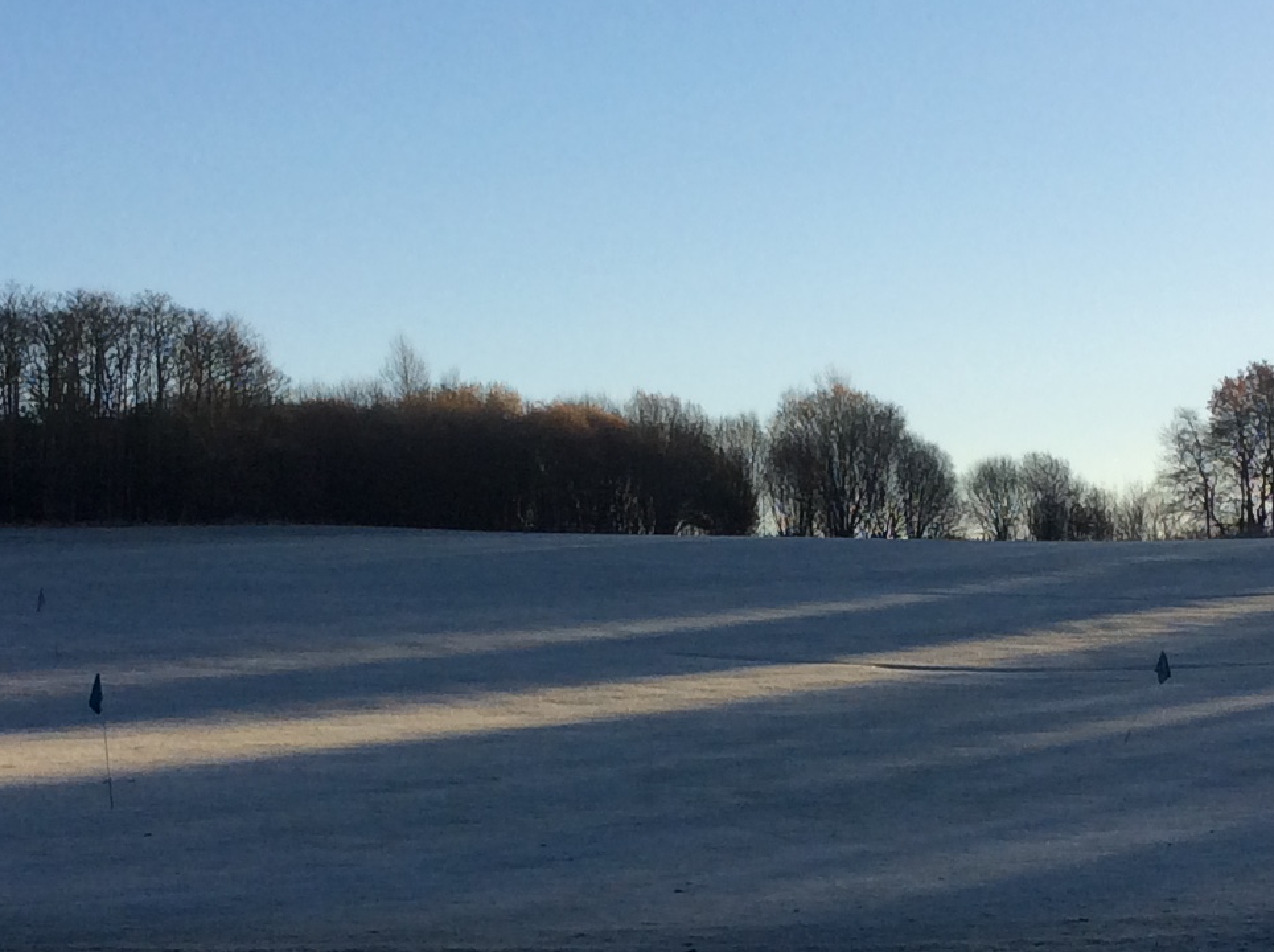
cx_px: 797
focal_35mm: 86
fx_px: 3160
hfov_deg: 22.7
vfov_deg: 17.1
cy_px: 596
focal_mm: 3.3
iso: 32
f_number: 2.4
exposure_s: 1/1217
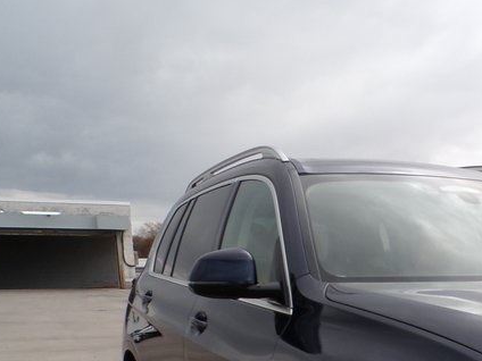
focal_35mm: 58
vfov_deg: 23.4
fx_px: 808
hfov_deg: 29.9
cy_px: 415
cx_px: 529
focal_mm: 4.3
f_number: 4.4
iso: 100
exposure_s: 1/160
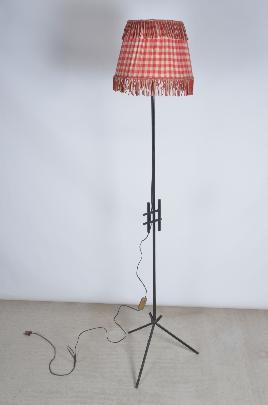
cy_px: 202
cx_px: 134
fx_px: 404
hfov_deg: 36.7
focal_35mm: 36
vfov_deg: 53.2
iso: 100
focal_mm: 24
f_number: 11
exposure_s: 1/125
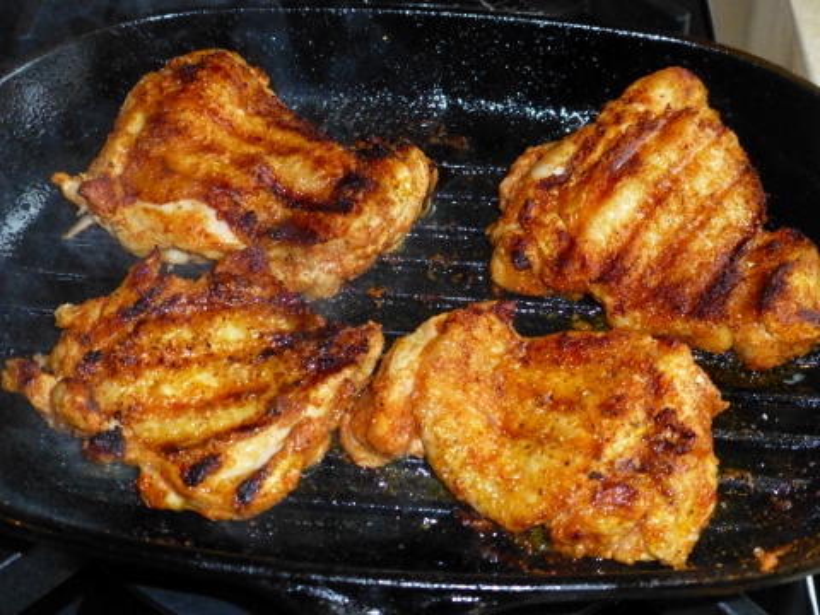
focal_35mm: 47
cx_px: 410
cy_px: 308
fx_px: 1113
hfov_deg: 40.4
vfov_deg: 30.9
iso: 800
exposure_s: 1/60
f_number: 4.2
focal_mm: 8.5
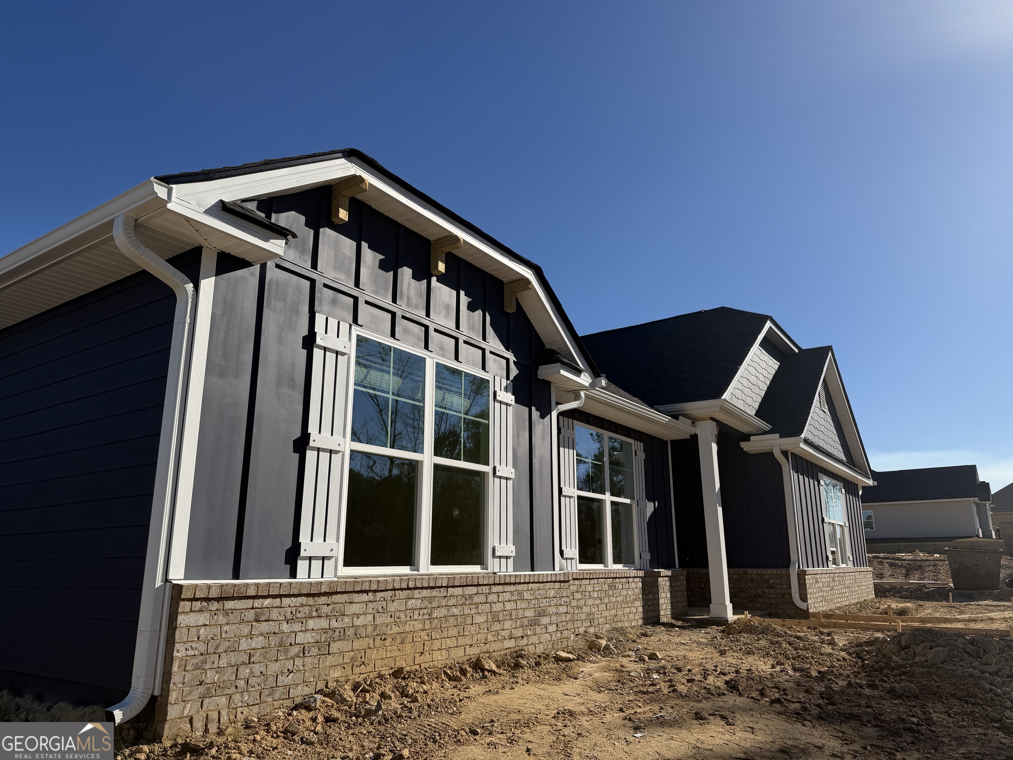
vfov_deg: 56.8
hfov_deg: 71.6
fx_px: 702
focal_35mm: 24
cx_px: 506
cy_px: 380
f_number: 1.78
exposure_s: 1/7353
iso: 80
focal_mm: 6.76
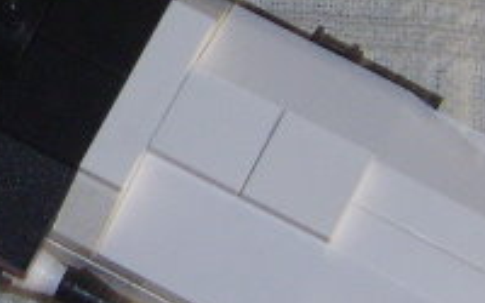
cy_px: -17
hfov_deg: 10.7
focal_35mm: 193
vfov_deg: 6.8
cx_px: -75
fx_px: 2551
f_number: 2.8
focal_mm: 7.8
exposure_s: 1/30
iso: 100
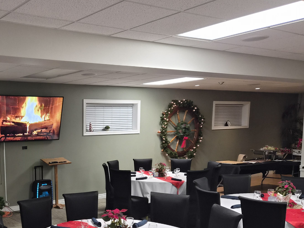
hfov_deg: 42.2
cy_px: 172
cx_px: 48
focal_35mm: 42
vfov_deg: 33.6
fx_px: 369
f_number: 1.8
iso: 250
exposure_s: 1/120
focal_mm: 5.4
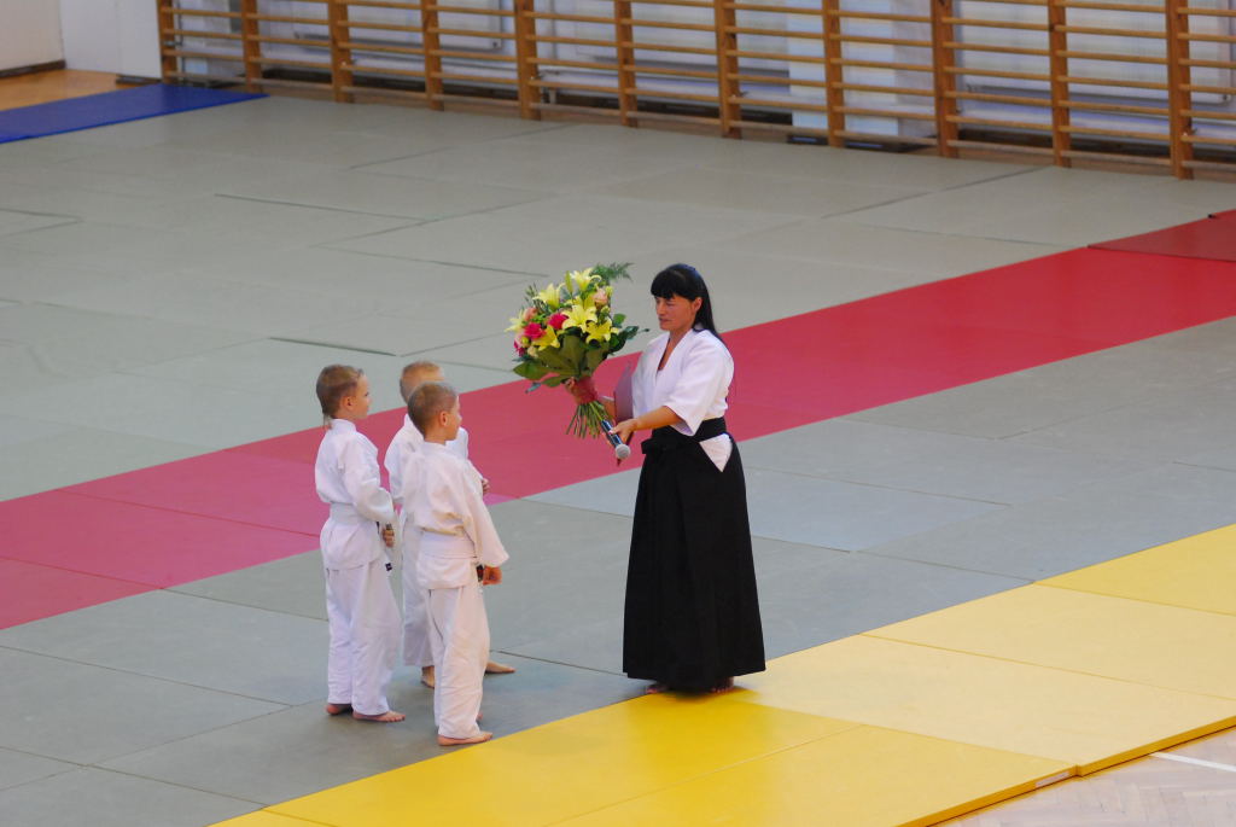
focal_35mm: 158
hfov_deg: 13.0
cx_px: 618
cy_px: 414
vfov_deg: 8.7
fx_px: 5413
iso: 800
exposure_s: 1/125
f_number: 2.8
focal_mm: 105
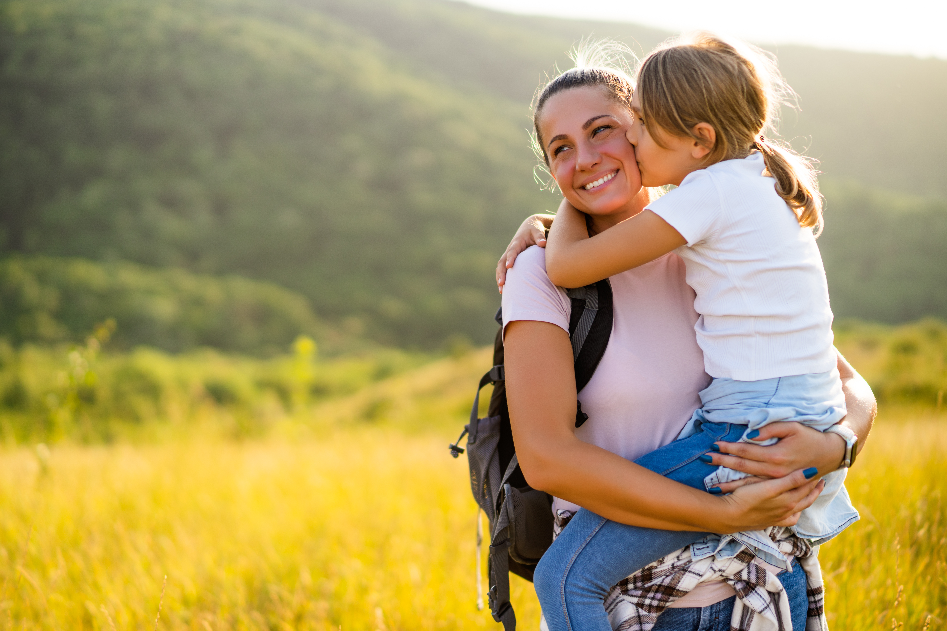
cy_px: 316
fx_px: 1315
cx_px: 474
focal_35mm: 50
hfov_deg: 39.6
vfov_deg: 27.0
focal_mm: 50
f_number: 1.6
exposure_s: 1/2000
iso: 100
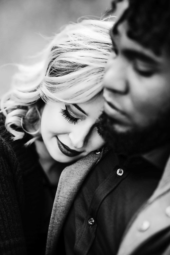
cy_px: 127
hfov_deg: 15.9
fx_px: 609
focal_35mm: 86
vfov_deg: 23.6
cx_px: 85
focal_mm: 85
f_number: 2
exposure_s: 1/200
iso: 200
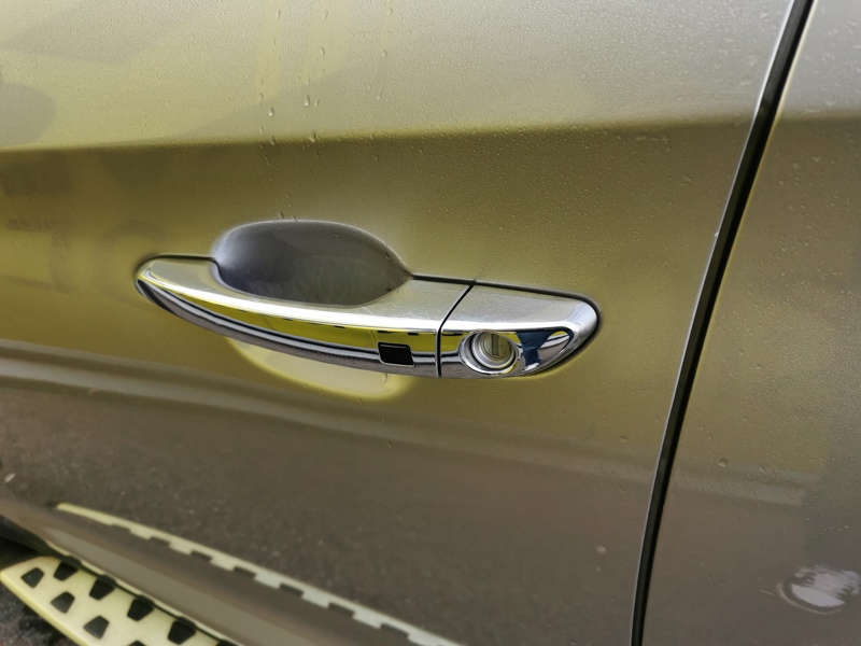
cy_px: 323
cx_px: 430
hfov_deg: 65.3
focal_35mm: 27
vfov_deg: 51.4
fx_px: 672
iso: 50
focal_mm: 5.58
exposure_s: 1/241
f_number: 1.8
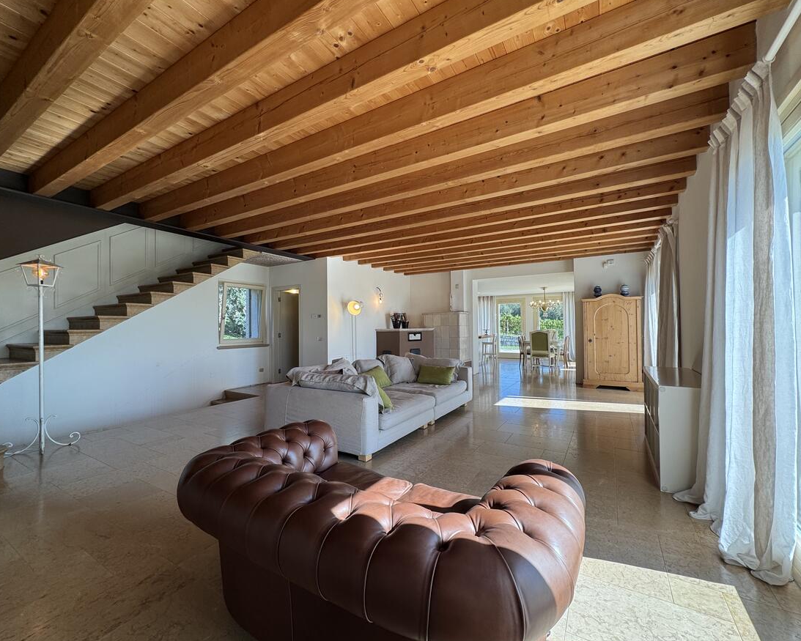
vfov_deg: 84.1
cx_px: 396
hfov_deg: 96.8
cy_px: 321
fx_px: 356
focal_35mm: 15
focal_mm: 2.22
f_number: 2.2
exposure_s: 1/147
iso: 40
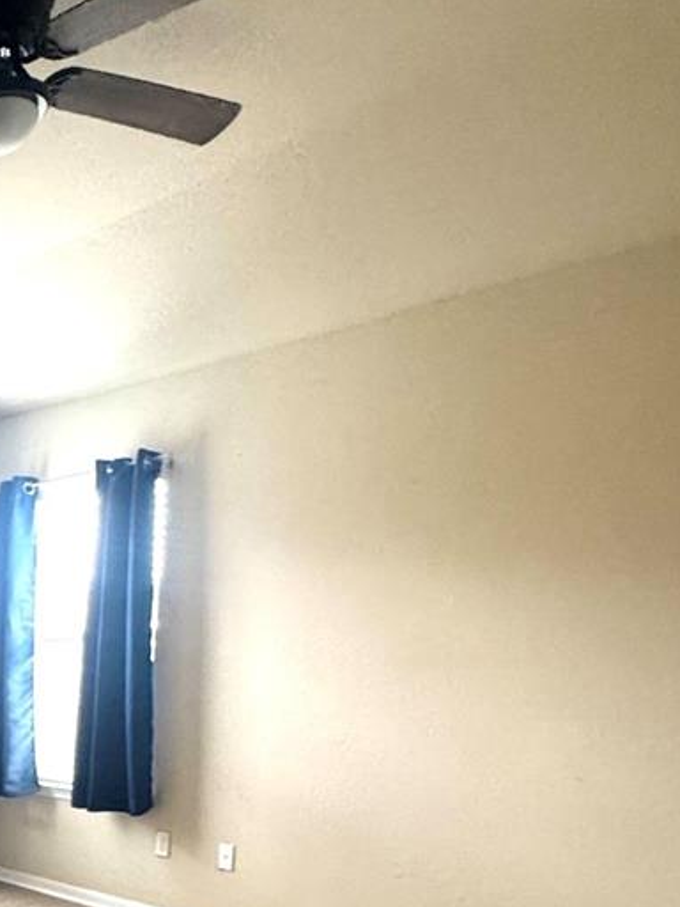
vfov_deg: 39.8
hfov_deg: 28.7
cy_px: 893
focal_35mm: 42
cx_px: -182
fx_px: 1100
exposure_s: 1/60
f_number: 2.2
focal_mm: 2.22
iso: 250
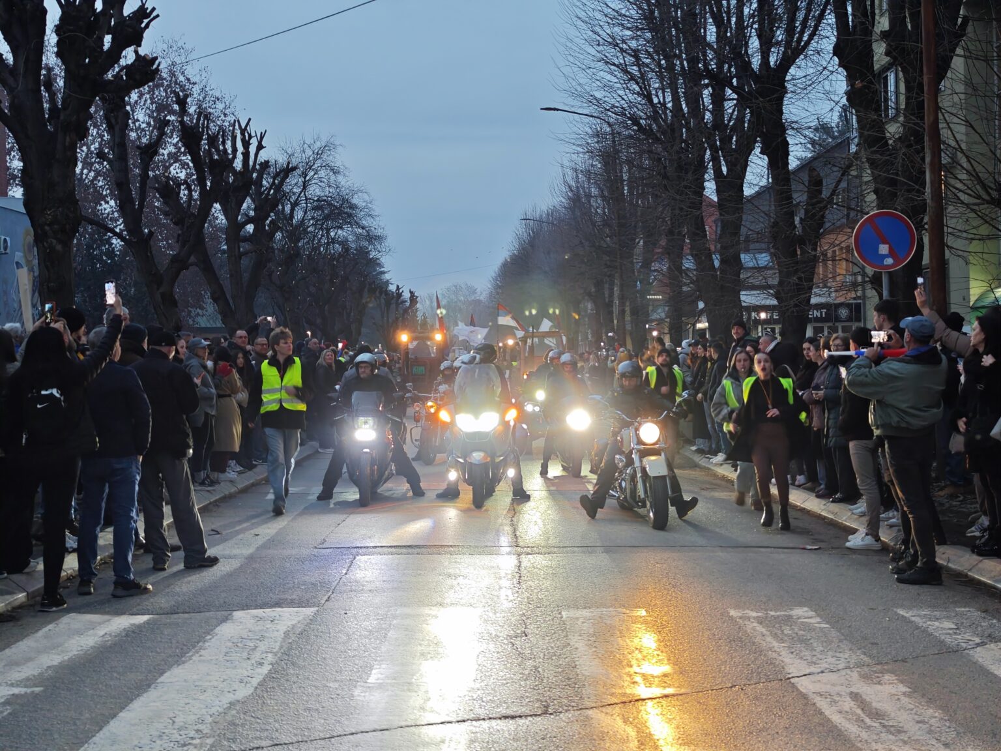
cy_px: 376
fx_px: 1330
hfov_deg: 41.2
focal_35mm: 46
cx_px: 500
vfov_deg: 31.5
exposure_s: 1/50
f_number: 1.63
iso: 144
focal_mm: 8.72
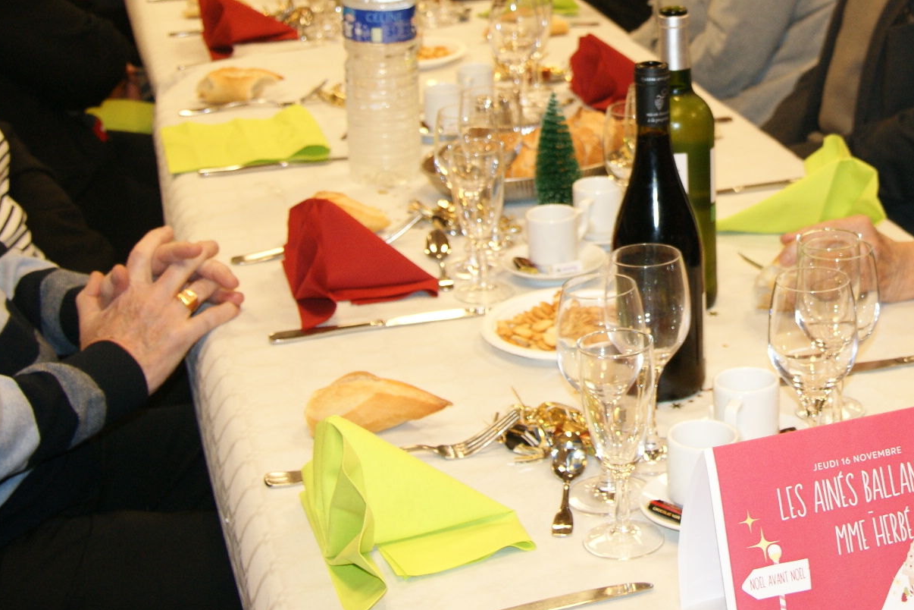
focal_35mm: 128
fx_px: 3248
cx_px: 762
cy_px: 96
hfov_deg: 15.9
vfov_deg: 10.7
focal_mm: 45
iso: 400
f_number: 5.6
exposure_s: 1/60
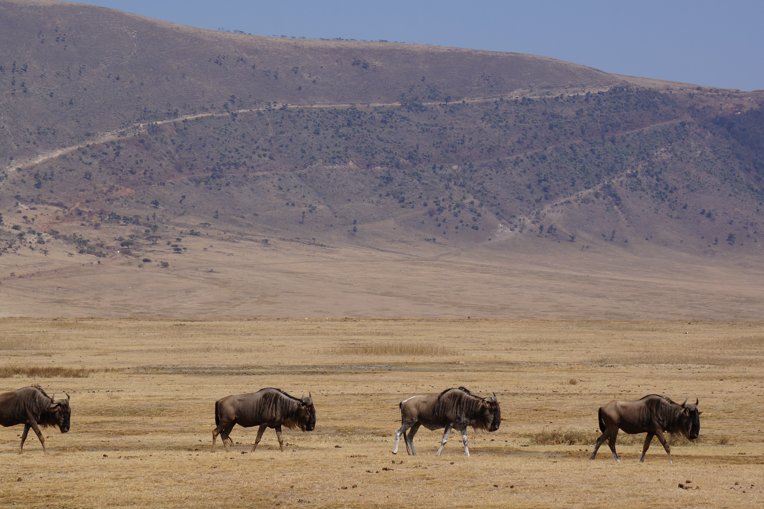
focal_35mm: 137
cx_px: 329
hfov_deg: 15.0
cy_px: 254
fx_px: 2899
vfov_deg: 10.0
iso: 100
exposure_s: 1/200
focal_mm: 73
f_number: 13
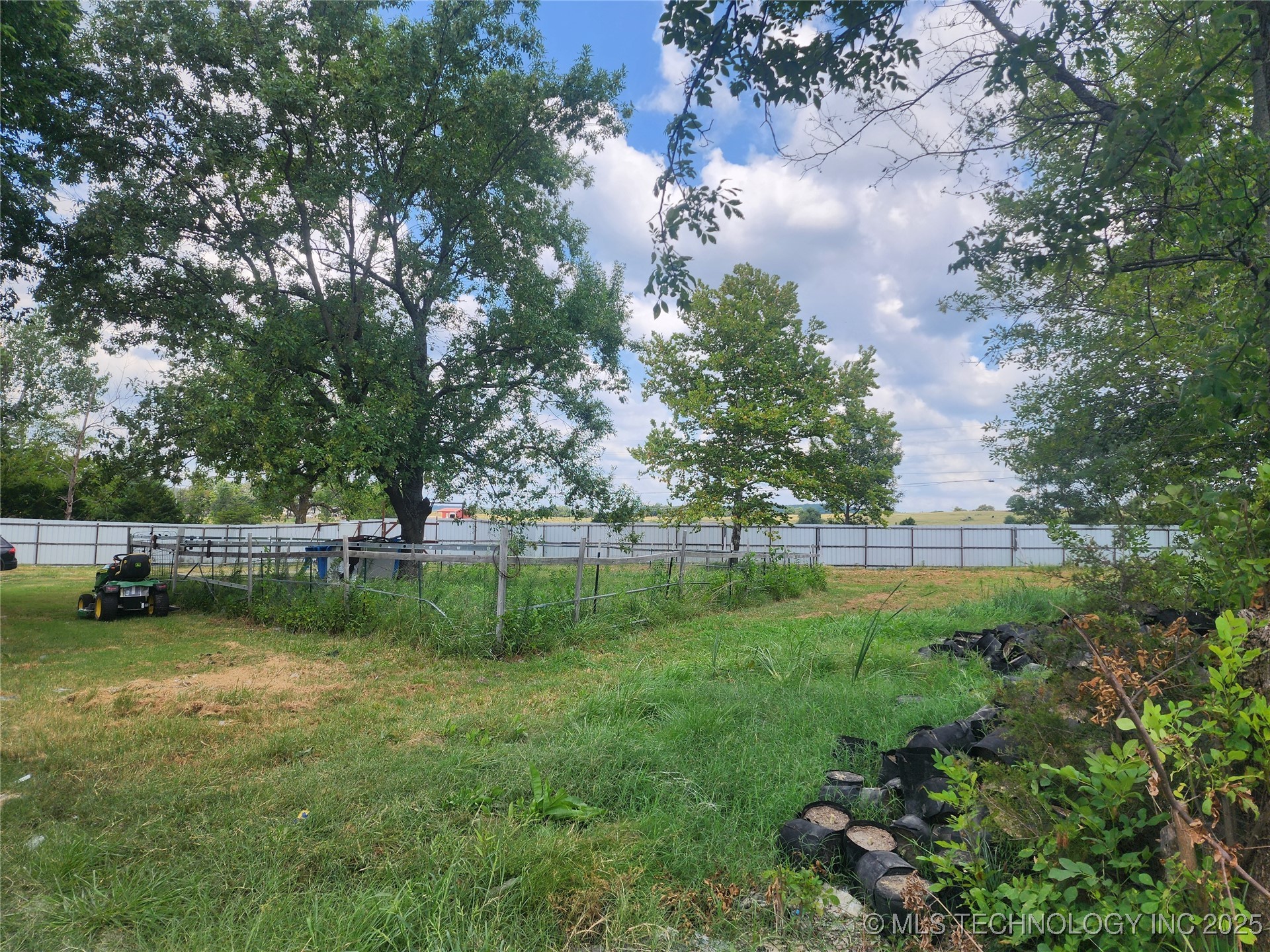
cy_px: 476
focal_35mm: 23
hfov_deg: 73.9
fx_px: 844
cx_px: 635
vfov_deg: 58.9
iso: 12
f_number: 1.8
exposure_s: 1/788
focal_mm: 6.4
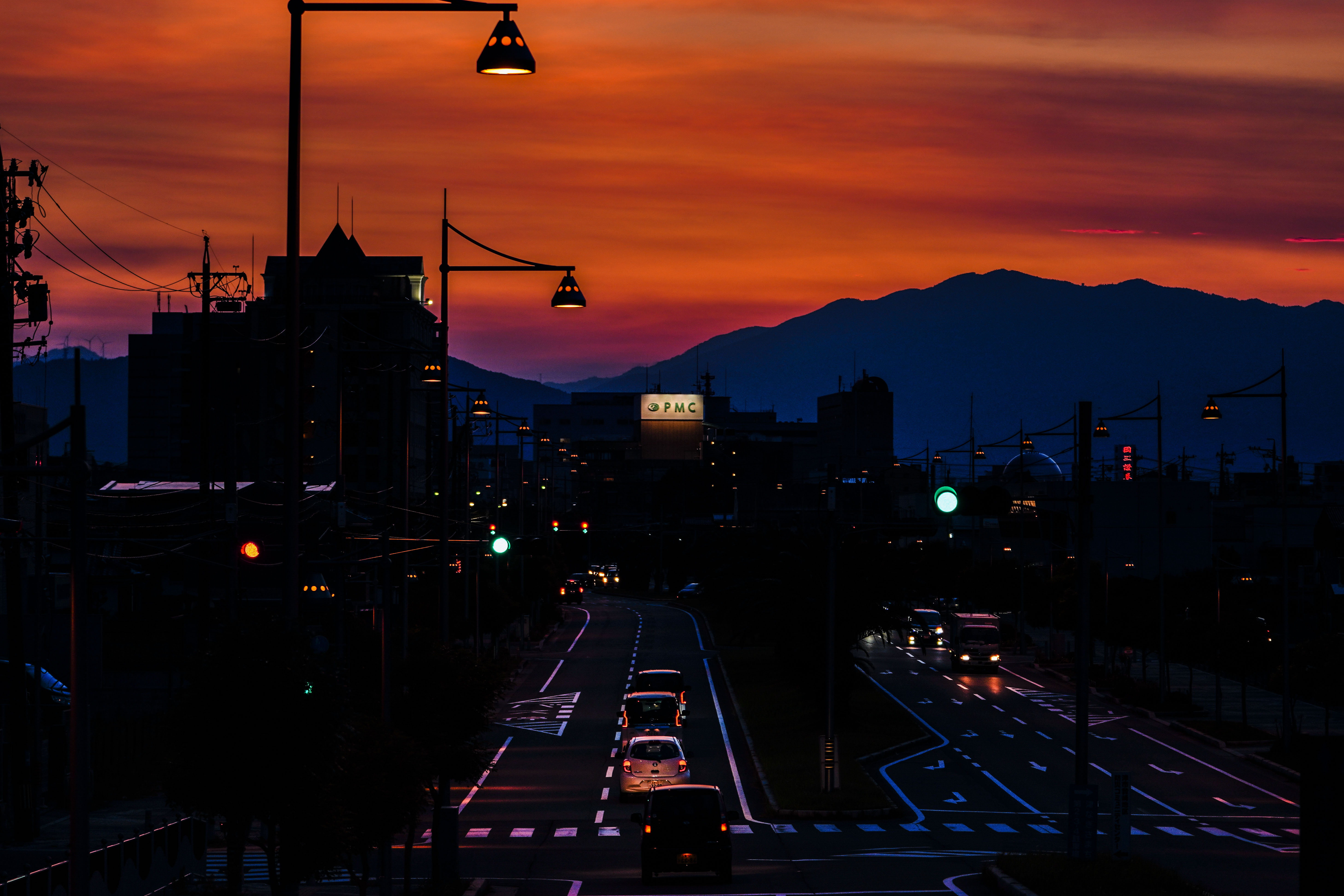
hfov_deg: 16.9
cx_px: 656
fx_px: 4536
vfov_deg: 11.3
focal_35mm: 122
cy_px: 439
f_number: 2.8
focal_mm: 79
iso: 100
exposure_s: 1/60
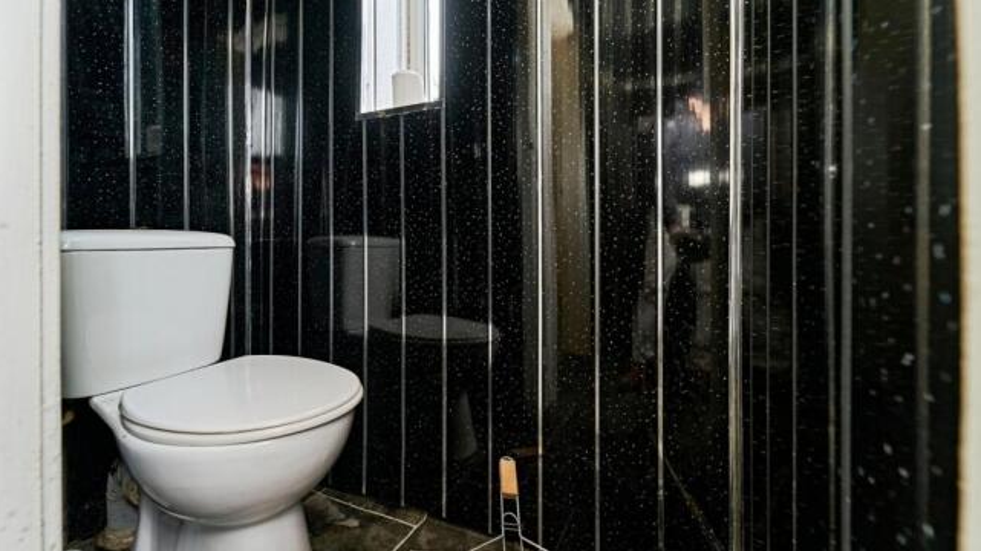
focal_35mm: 15
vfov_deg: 70.5
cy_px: 273
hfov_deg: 103.0
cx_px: 495
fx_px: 390
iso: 400
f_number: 8
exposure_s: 1/13
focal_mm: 14
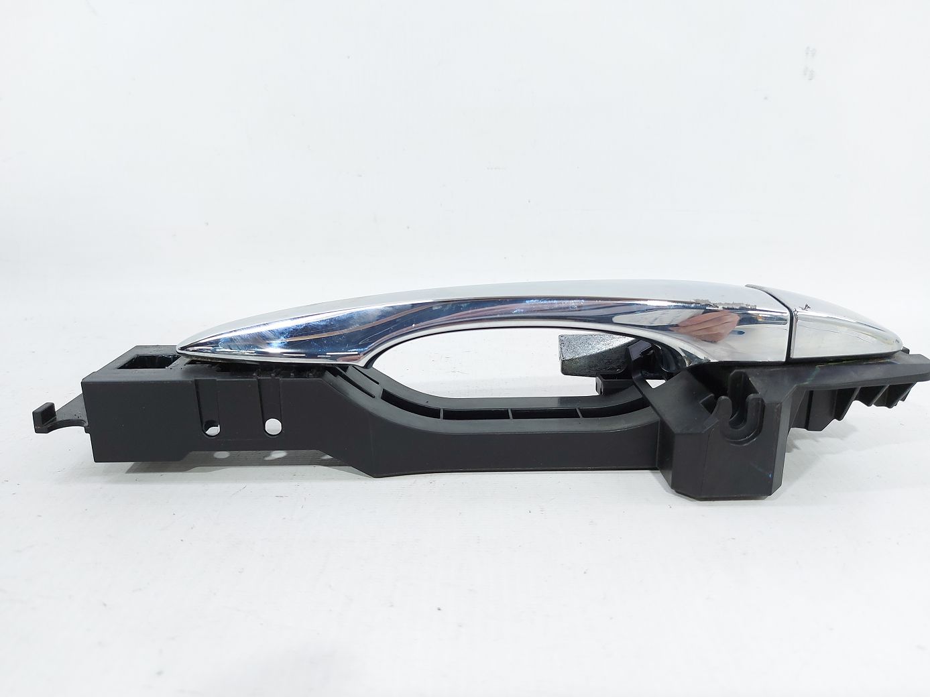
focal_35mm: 24
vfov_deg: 56.8
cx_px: 465
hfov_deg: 71.6
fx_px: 645
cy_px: 348
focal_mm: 5.23
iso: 80
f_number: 1.8
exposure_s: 1/50
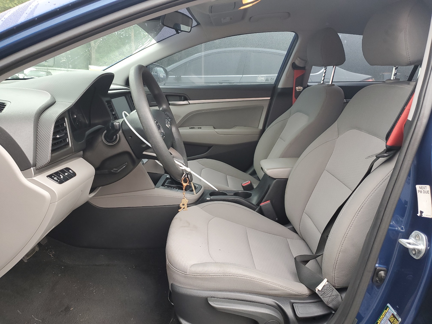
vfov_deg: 53.1
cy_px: 162
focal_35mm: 26
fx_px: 324
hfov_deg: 67.3
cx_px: 216
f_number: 1.5
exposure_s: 1/120
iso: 60
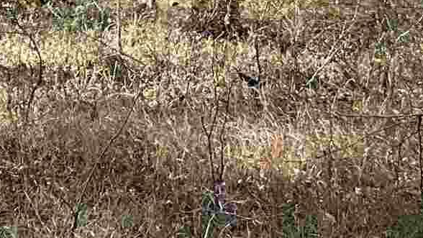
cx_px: 225
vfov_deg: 7.3
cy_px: -84
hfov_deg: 13.0
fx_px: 1851
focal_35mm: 165
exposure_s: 1/122
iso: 20
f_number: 1.8
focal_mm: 3
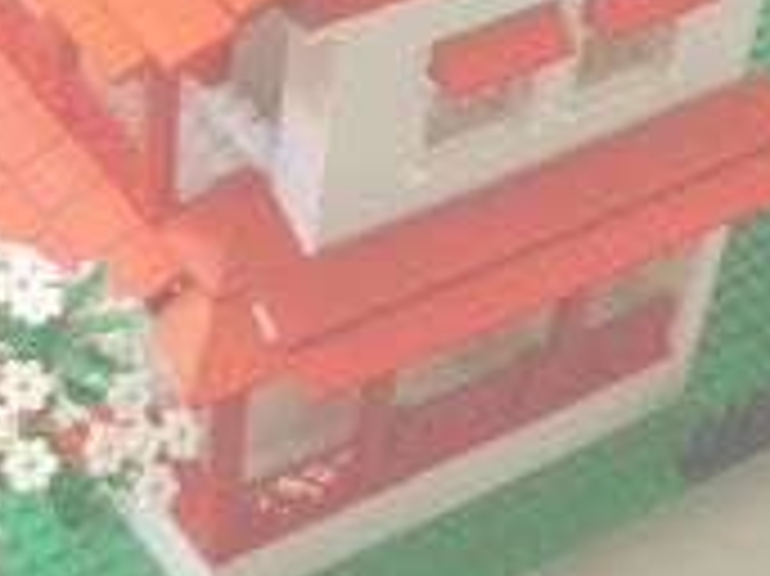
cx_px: 297
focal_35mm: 108
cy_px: 169
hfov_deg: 18.2
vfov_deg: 13.7
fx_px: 2401
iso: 113
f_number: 2.7
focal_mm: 5.6
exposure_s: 1/4.6
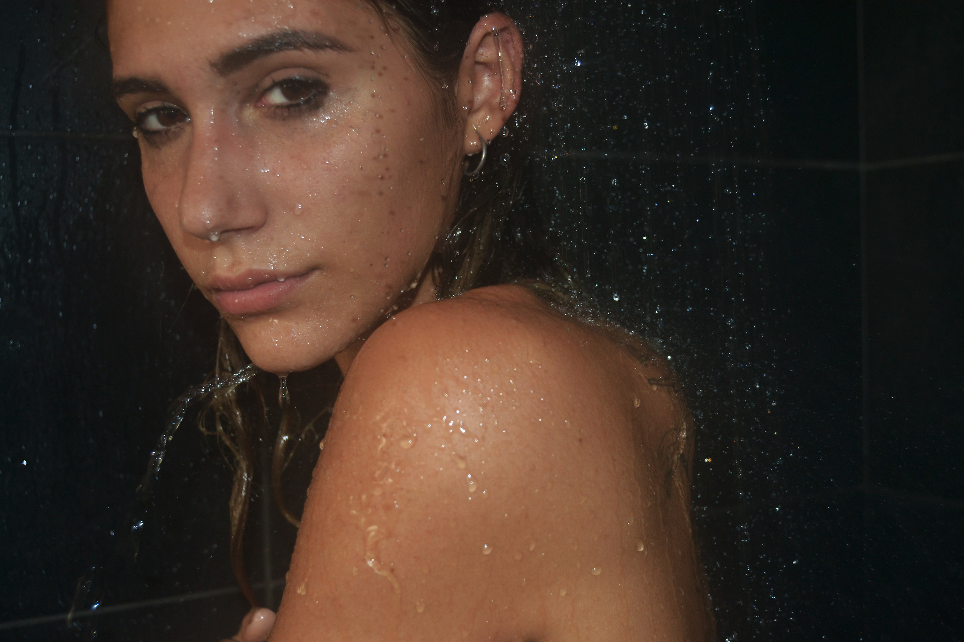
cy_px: 321
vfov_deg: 31.9
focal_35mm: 42
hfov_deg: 46.4
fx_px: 1125
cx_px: 482
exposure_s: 1/60
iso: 560
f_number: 4
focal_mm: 28
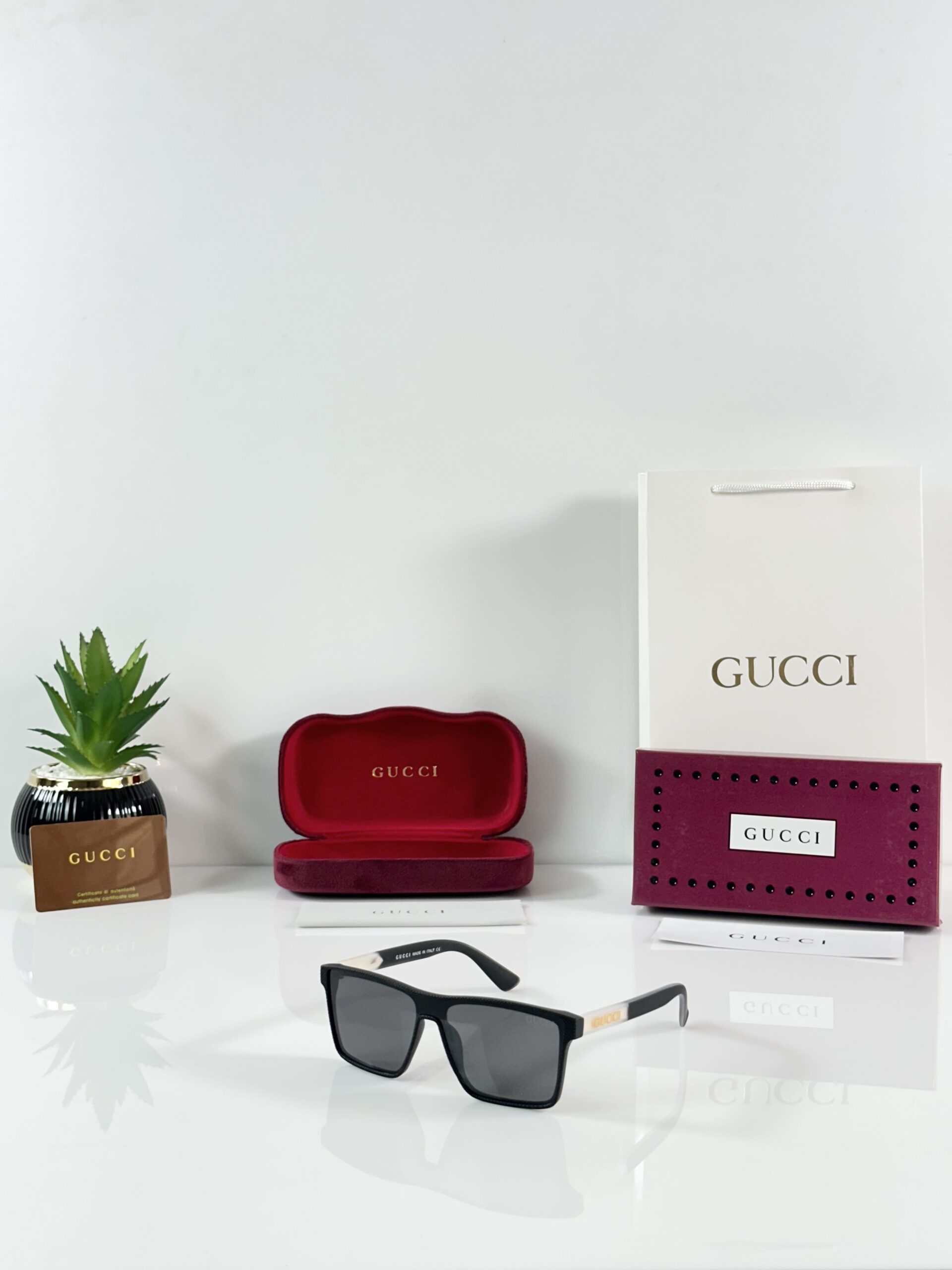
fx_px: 1760
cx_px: 476
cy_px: 635
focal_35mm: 48
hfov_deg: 30.3
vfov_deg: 39.7
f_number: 1.78
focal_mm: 6.86
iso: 80
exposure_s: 1/100
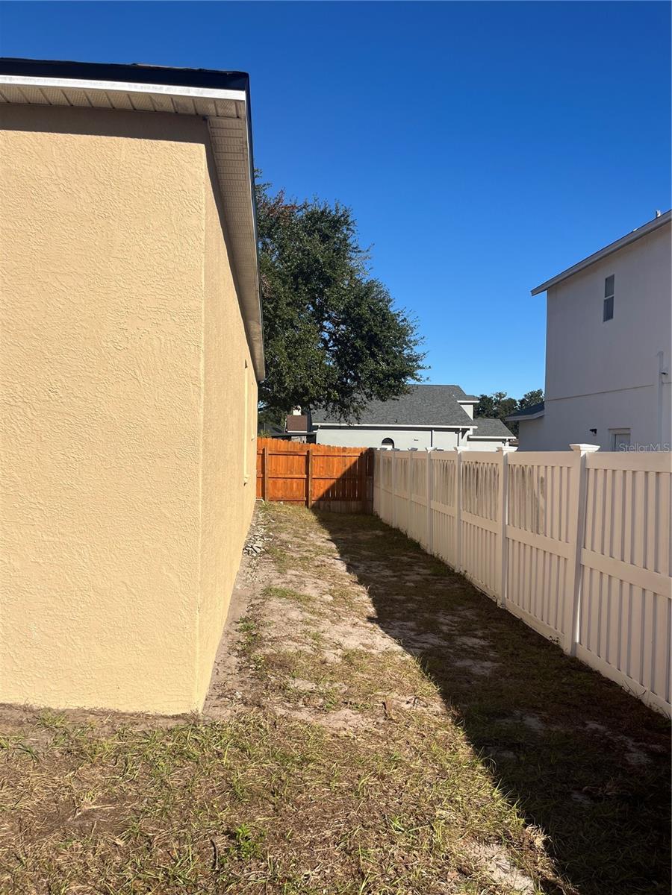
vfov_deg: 67.3
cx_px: 336
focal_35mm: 26
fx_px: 673
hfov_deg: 53.1
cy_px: 448
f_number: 1.6
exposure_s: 1/5076
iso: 50
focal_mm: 5.1
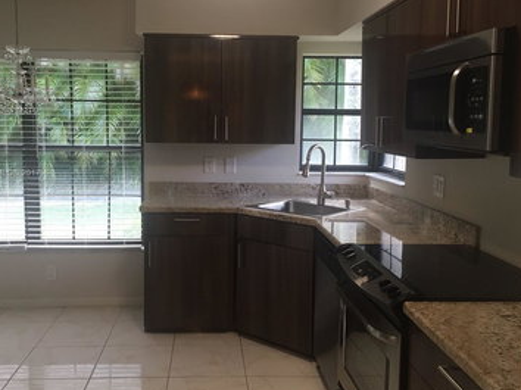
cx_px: 229
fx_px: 526
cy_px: 174
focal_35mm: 35
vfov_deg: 40.6
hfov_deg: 52.5
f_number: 2.2
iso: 80
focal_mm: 4.15
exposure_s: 1/30
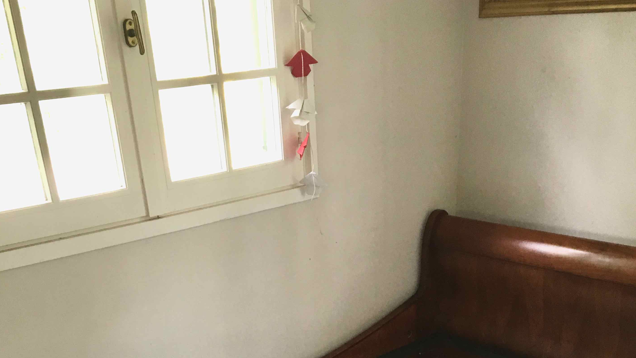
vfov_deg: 24.3
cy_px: 420
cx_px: 319
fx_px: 759
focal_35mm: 45
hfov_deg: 45.5
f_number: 2.2
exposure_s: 1/33
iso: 50
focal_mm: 4.15
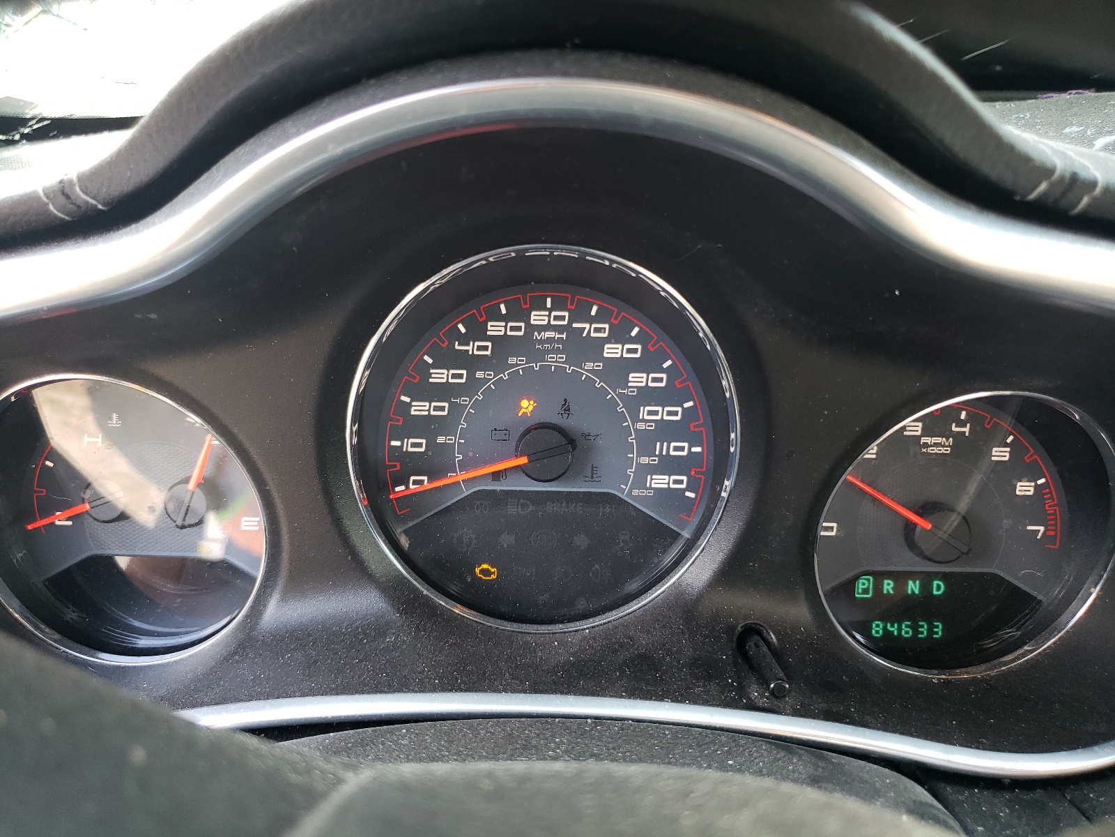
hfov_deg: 67.3
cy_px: 418
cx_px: 558
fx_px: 837
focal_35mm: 26
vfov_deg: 53.1
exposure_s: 1/60.2
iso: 77
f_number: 1.5
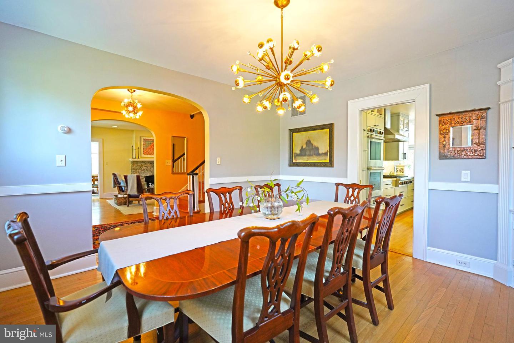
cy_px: 172
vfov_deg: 73.7
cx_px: 257
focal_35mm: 16
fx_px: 228
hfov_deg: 96.7
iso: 1000
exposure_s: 1/160
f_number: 4
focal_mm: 16
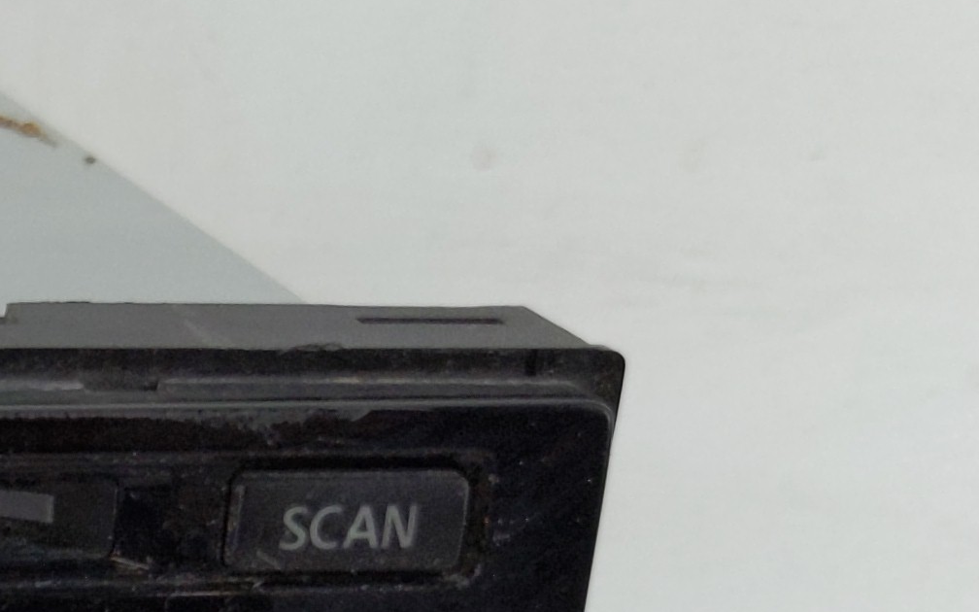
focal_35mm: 106
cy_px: 1112
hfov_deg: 16.1
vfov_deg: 11.4
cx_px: -870
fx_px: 2828
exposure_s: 1/108
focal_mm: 4.38
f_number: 1.73
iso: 55
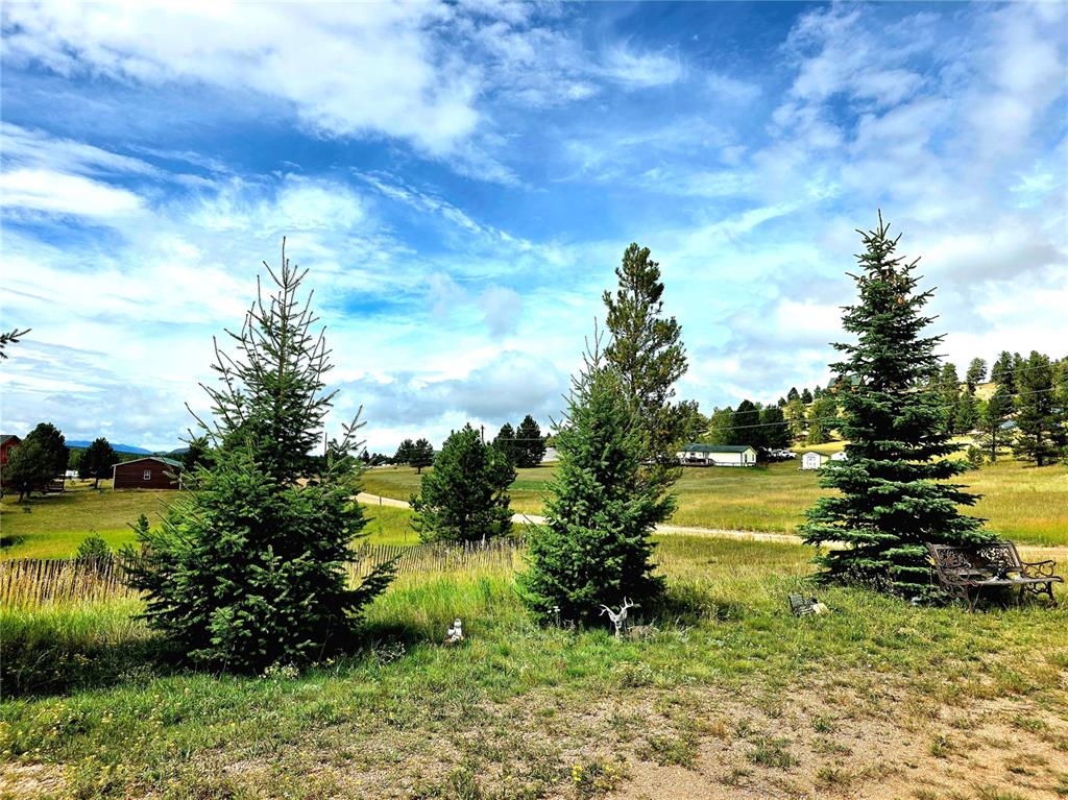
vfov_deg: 58.8
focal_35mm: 23
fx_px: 709
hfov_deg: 74.0
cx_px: 534
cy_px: 400
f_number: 1.7
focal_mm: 6.3
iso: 80
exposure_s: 1/10000
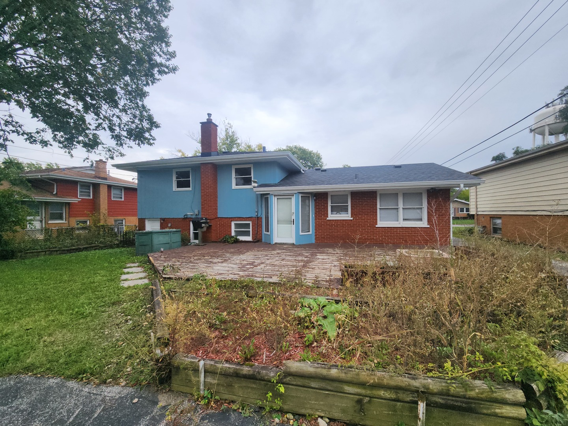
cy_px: 213
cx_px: 284
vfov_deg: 89.9
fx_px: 213
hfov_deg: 106.2
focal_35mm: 13
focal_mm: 2.2
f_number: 2.2
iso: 50
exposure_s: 1/912
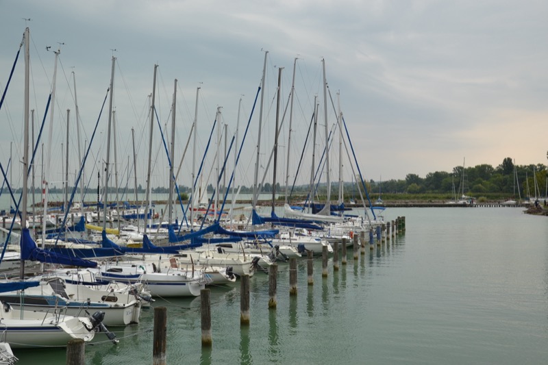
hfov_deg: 46.4
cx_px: 274
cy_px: 182
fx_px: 639
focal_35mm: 42
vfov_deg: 31.9
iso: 100
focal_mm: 28
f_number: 5.6
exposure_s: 1/125
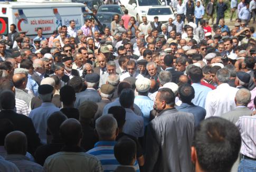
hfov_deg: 13.9
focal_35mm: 147
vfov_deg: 9.4
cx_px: 128
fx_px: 1048
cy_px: 86
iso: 125
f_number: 5.6
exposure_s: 1/500
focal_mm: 98
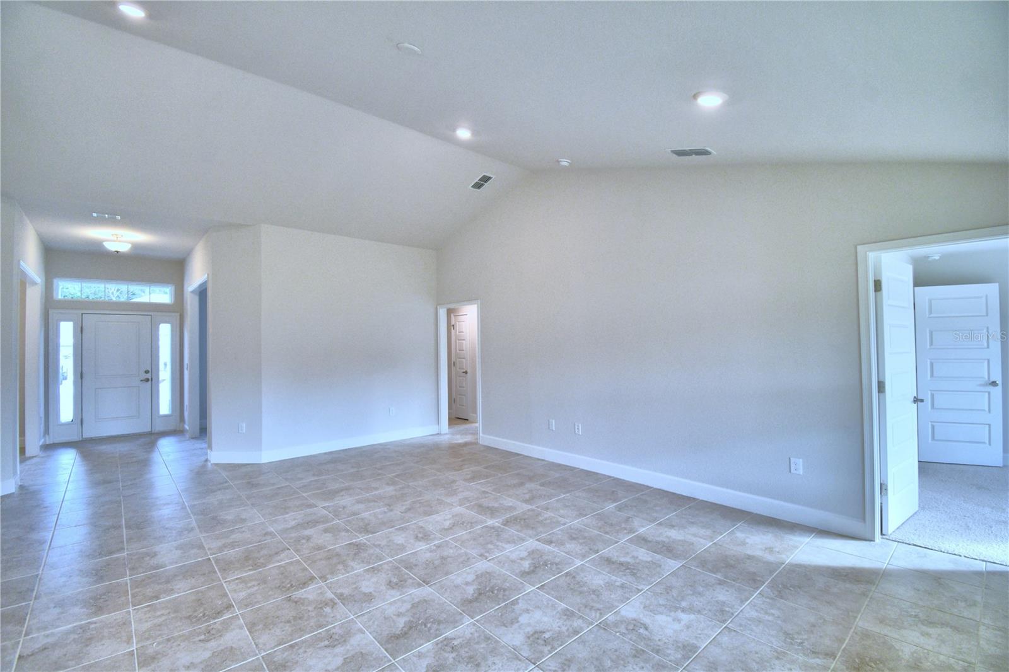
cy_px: 336
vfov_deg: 77.3
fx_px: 420
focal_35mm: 15
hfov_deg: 100.4
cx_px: 504
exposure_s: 1/100
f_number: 4.5
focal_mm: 10
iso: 400
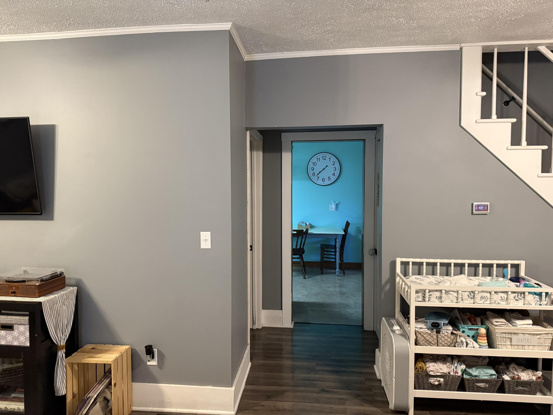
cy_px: 208
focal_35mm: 24
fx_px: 383
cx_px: 276
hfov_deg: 71.6
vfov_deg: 56.8
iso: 640
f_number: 1.78
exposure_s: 1/60
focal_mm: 6.76
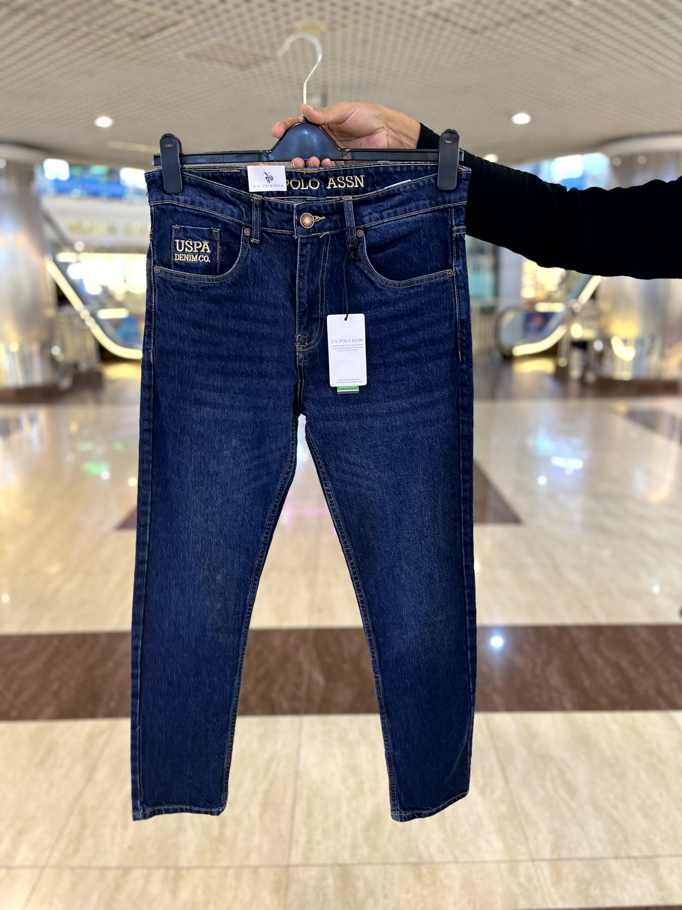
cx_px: 341
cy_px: 455
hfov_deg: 53.1
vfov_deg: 67.3
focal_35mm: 26
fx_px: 683
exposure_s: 1/50
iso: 160
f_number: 1.6
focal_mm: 5.1
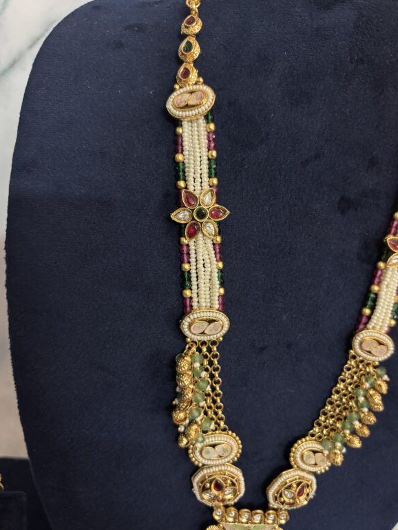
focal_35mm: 27
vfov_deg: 65.3
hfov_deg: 51.4
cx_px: 204
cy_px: 259
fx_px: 414
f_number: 1.6
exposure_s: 1/33
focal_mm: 5.96
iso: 400
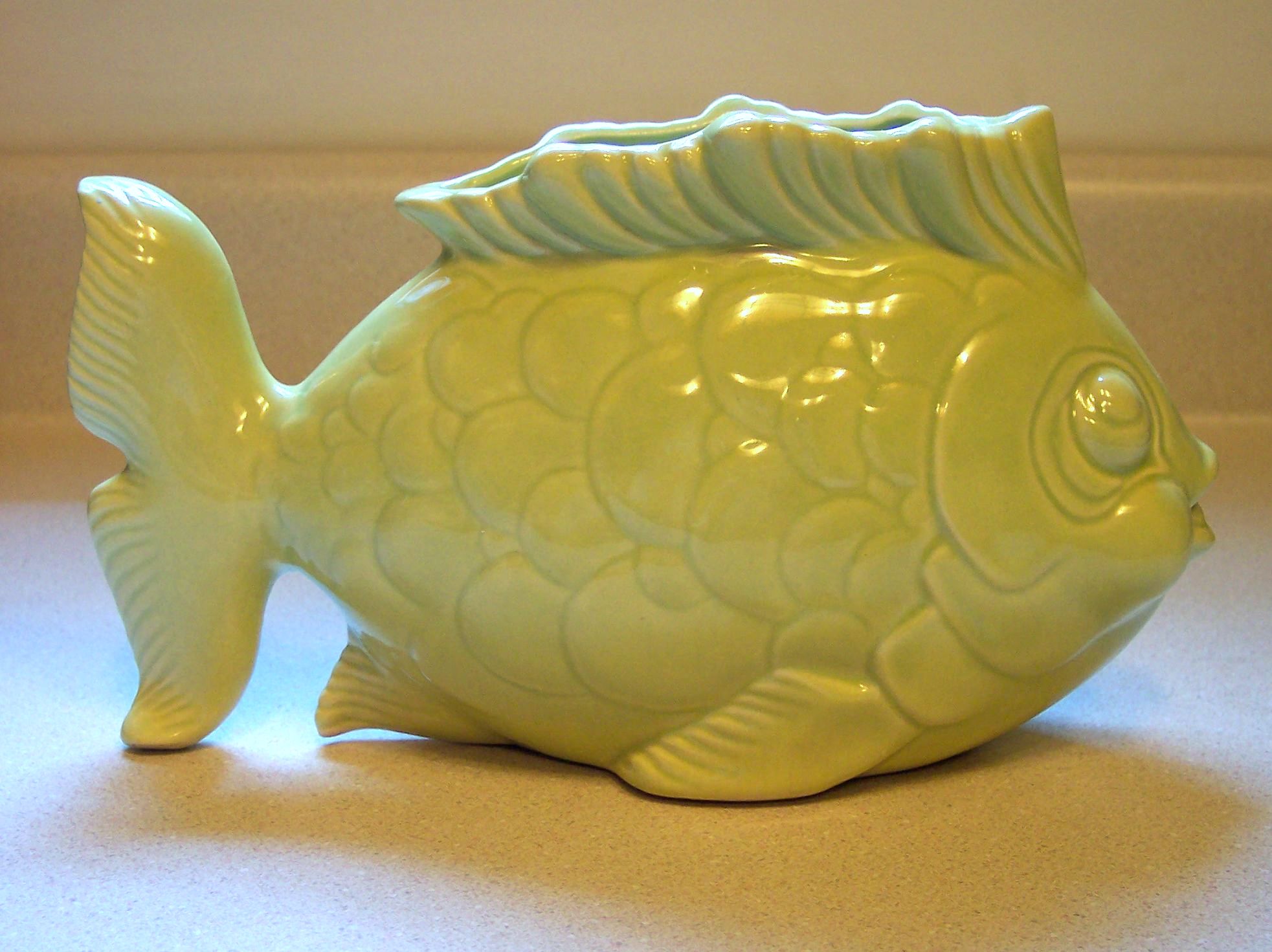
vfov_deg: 37.7
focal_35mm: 38
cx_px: 636
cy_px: 476
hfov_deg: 49.0
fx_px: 1395
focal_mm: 8
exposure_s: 1/30
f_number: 2.8
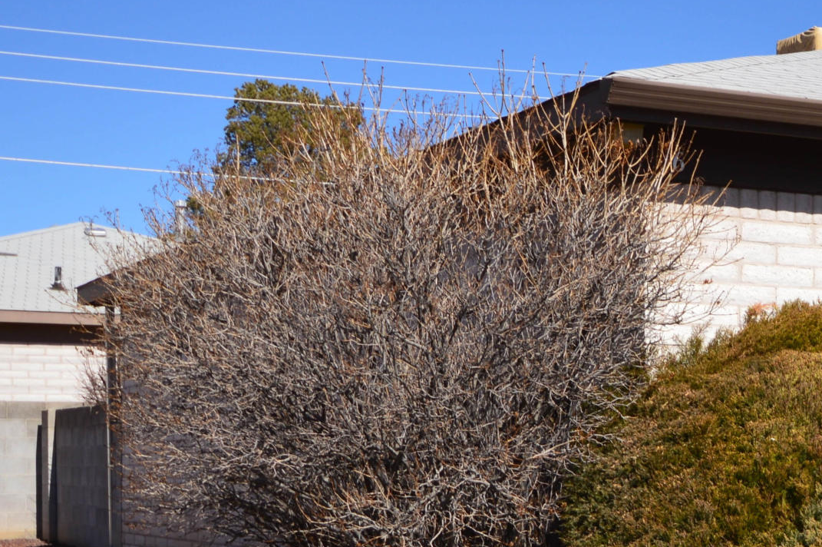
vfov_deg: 16.1
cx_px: 881
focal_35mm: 84
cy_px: 429
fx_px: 1916
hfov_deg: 22.9
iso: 100
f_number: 9
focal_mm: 20
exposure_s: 1/200
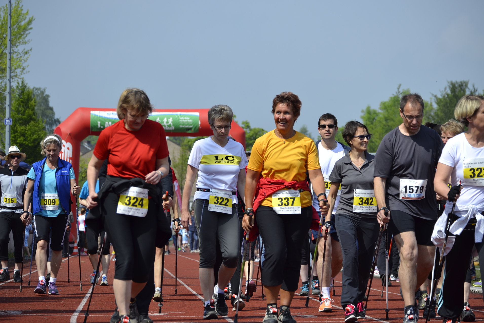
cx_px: 242
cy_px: 162
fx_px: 1916
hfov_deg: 14.4
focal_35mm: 142
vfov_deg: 9.6
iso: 100
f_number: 6.3
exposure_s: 1/640
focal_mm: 95
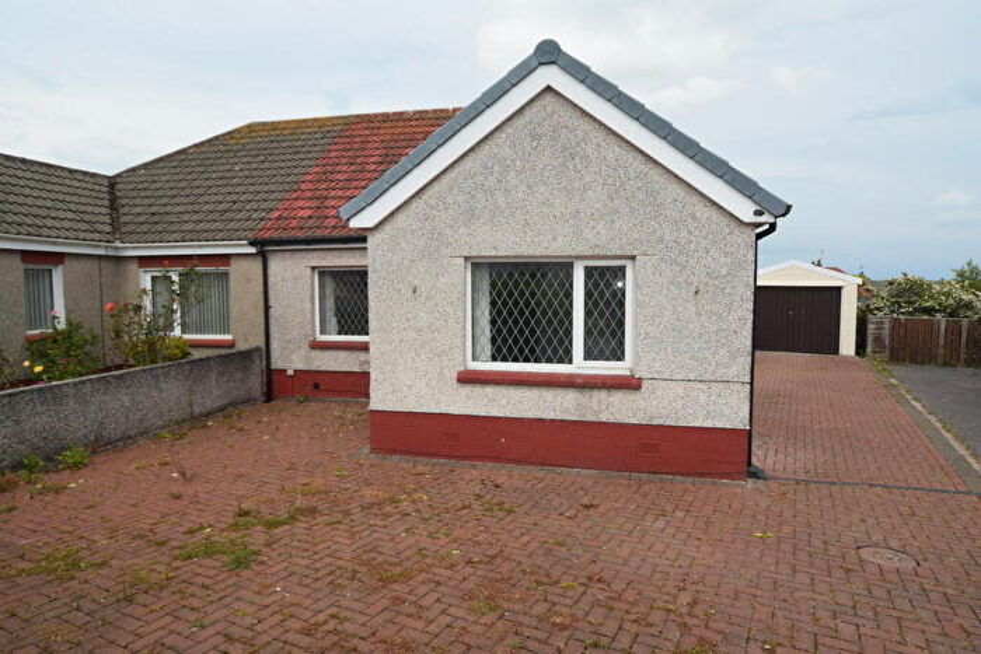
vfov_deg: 59.5
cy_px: 327
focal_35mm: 21
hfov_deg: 81.2
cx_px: 490
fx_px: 572
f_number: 9
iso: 100
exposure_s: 1/200
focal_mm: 14
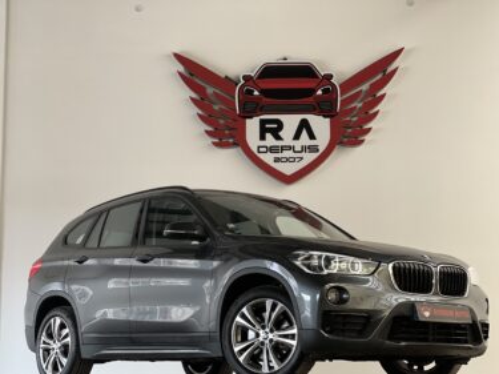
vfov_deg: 19.1
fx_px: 1110
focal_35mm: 77
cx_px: 250
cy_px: 187
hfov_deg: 25.3
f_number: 2.8
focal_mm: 9
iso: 250
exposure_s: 1/91
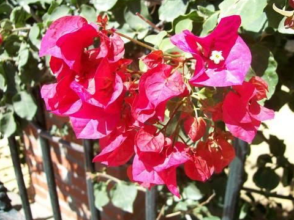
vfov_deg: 35.9
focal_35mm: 40
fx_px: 340
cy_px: 101
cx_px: 161
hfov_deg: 46.7
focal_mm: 6
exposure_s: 1/831
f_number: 2.7
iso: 80
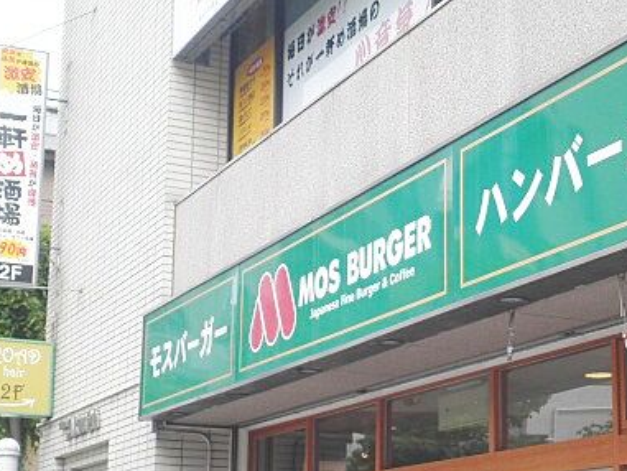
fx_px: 1431
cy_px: 339
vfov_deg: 18.6
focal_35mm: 79
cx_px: 425
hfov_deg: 24.6
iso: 64
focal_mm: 8.3
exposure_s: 1/200
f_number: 3.4
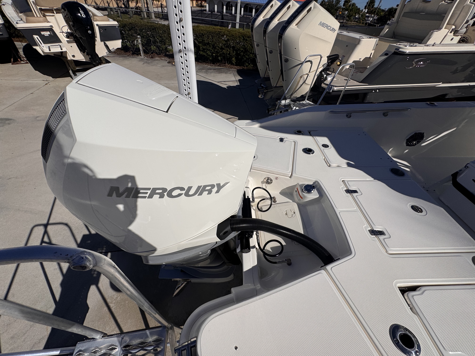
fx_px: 192
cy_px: 178
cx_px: 238
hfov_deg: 102.1
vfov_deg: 85.7
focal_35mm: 14
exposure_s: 1/7299
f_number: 2.2
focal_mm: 2.22
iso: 32
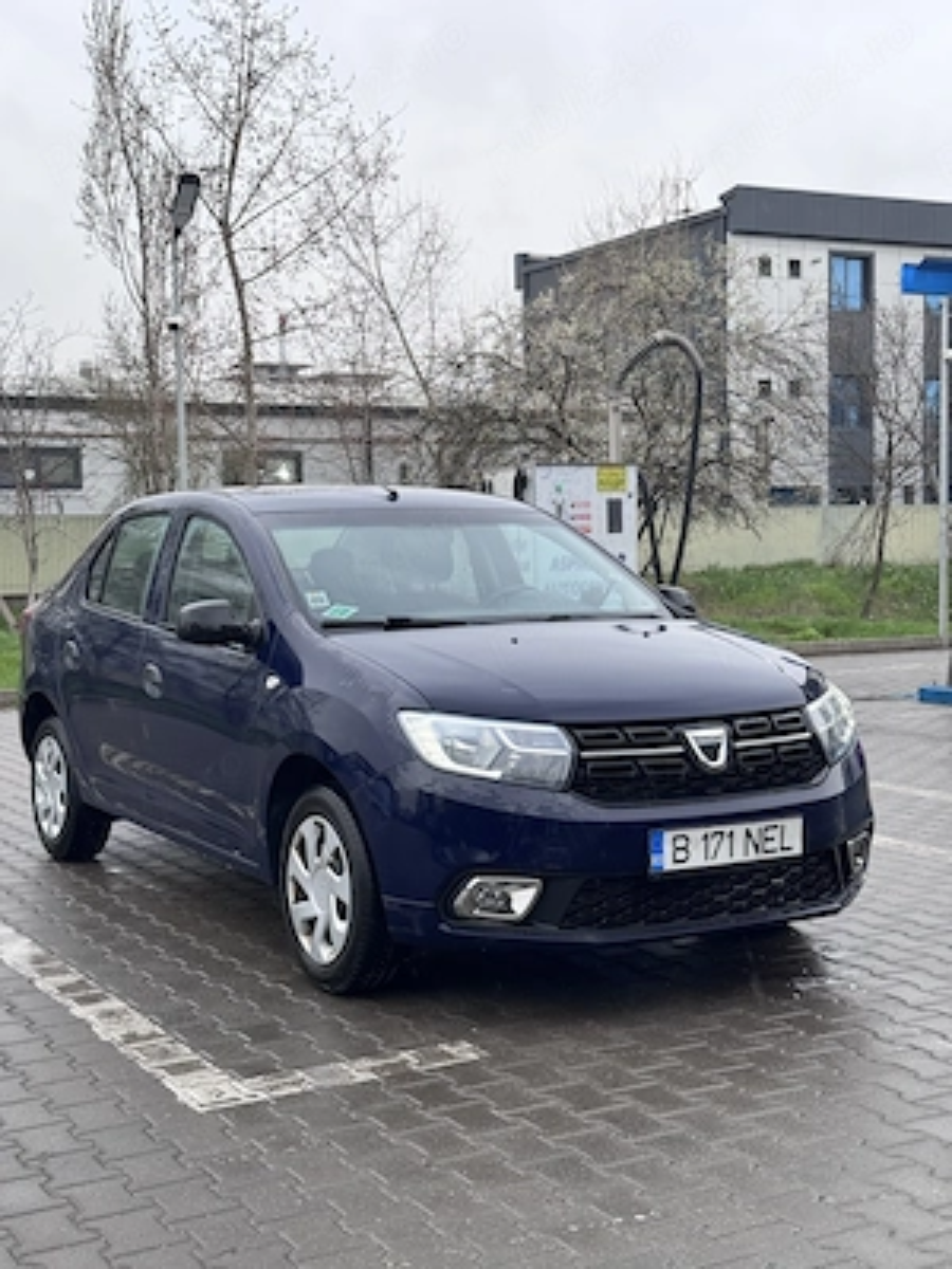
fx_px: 1760
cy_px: 634
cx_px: 476
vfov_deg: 39.7
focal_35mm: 48
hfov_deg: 30.3
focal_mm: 6.76
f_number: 1.78
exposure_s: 1/86
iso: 100
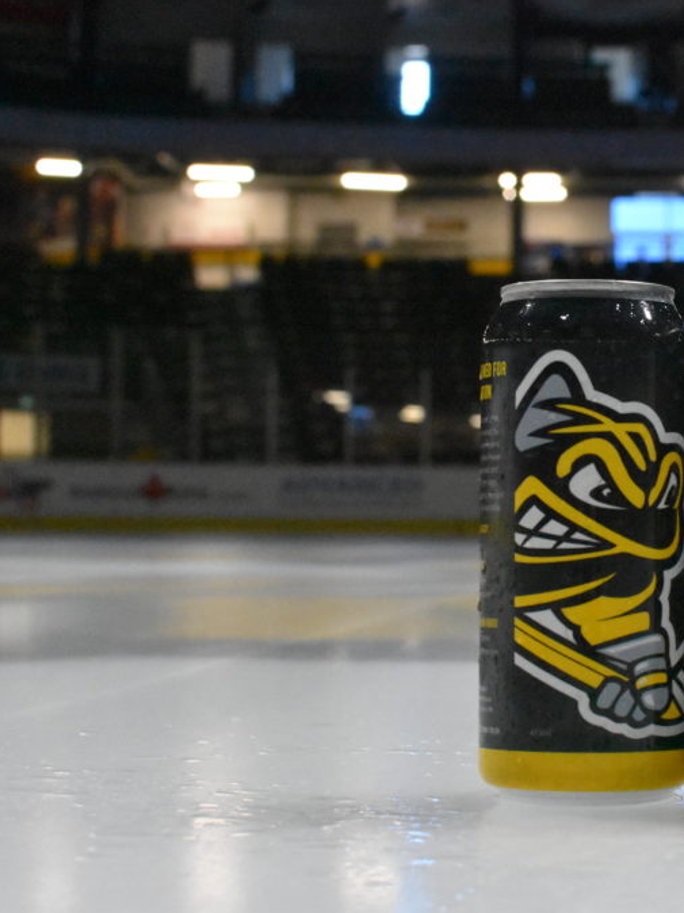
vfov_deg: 25.4
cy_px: 460
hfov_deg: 18.7
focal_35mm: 77
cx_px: 692
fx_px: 2023
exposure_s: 1/400
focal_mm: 35
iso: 10000
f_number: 5.6
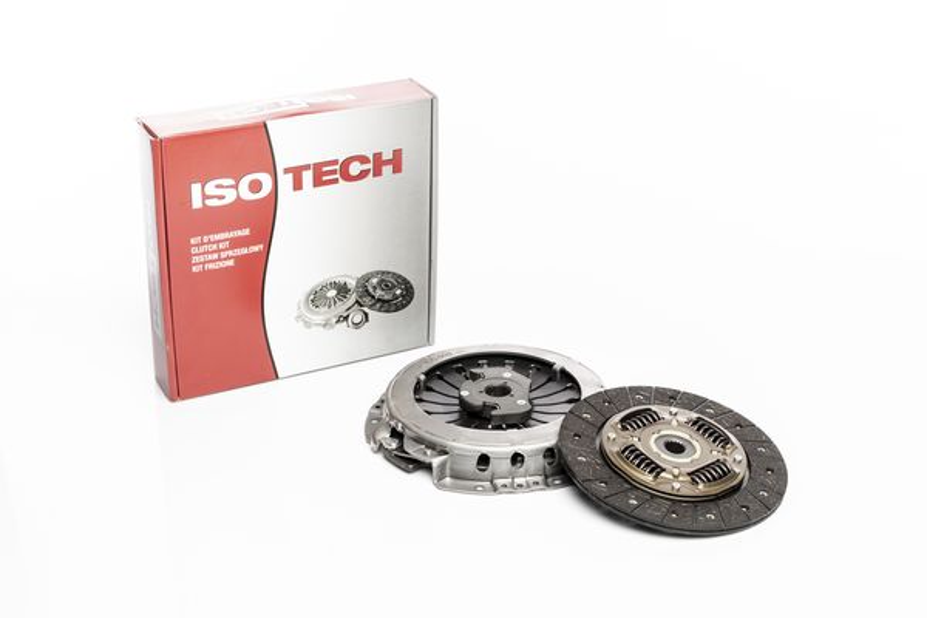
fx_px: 1674
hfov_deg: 31.0
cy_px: 309
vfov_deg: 20.9
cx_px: 464
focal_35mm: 65
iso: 100
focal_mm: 65
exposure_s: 1/125
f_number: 16
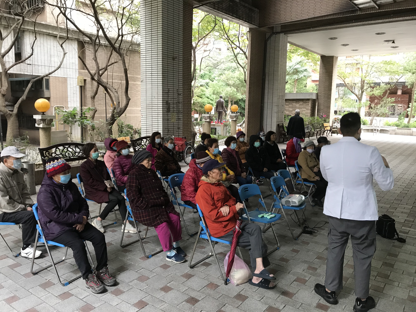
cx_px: 208
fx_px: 336
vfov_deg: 49.7
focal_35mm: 28
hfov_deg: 63.4
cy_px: 156
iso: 40
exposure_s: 1/30
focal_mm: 3.99
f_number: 1.8
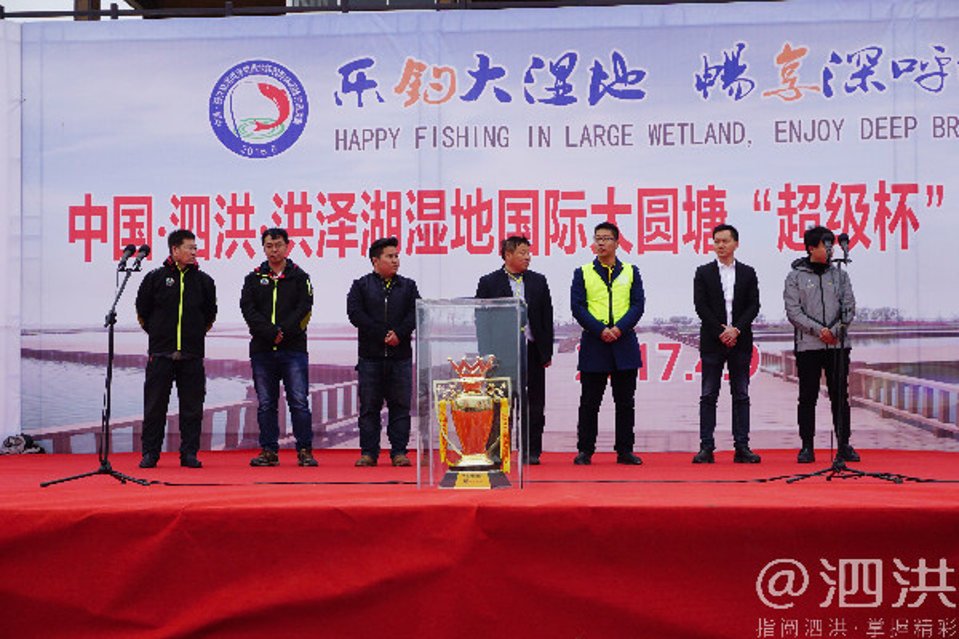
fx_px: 1518
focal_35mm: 57
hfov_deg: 35.1
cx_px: 480
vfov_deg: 23.8
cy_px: 320
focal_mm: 38
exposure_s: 1/100
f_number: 8
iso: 100
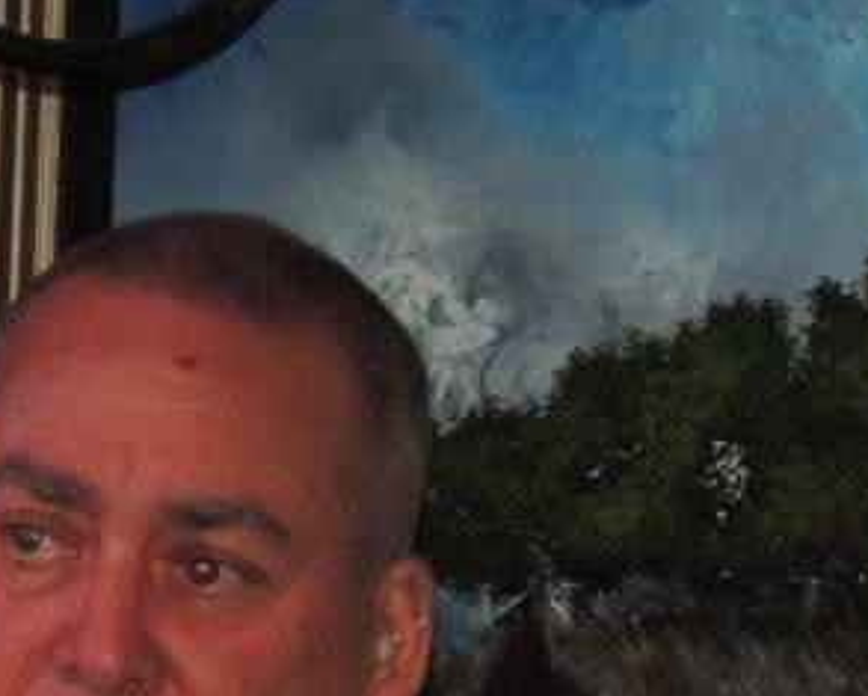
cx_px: -41
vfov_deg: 1.8
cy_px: 939
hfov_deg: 2.3
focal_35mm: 852
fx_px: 21909
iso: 800
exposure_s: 1/60
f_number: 4.7
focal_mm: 44.5
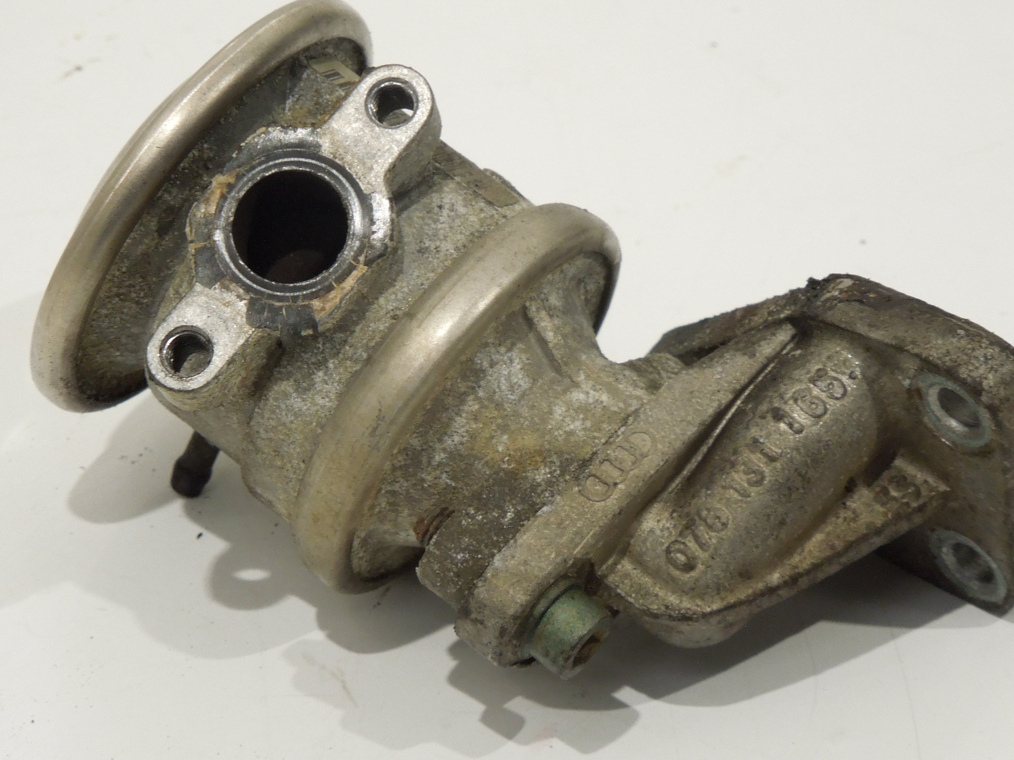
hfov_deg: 7.6
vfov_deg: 5.7
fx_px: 7646
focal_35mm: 261
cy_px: 356
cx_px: 546
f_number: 5.1
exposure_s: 1/30
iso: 500
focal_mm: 38.6
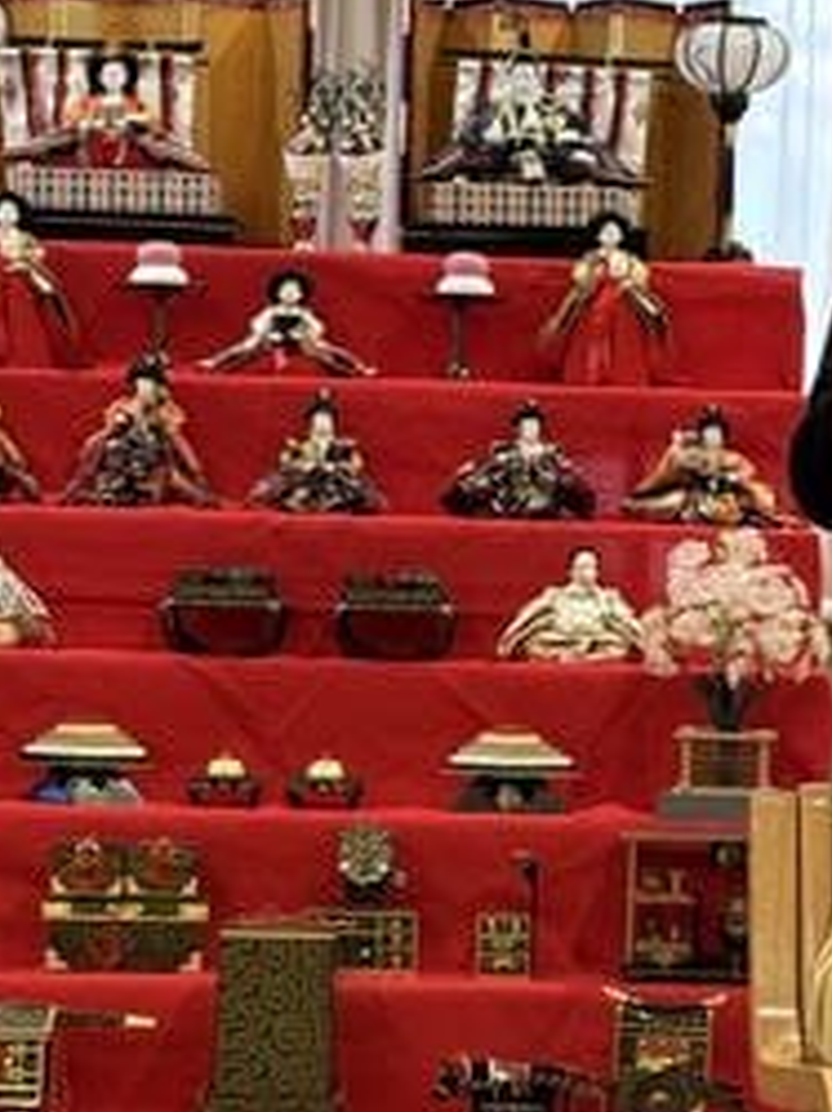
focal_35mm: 123
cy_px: 547
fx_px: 3949
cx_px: 707
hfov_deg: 12.0
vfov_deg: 16.0
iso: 200
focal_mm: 6.8
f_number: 1.8
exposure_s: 1/60
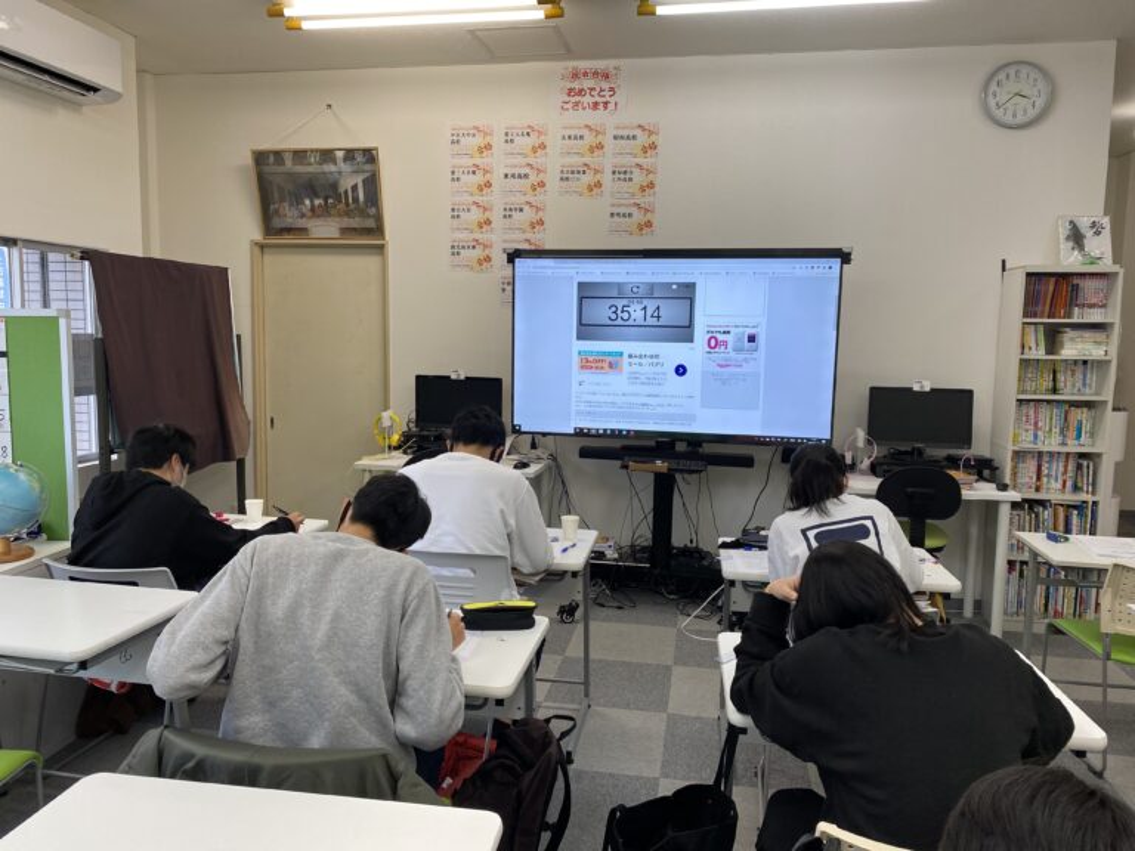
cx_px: 568
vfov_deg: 53.1
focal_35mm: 26
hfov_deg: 67.3
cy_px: 426
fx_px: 852
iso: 80
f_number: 1.8
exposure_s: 1/120
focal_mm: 4.25
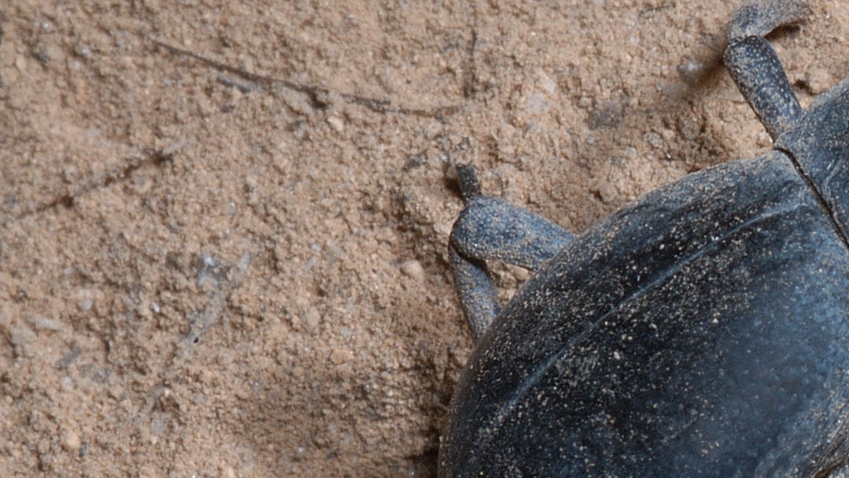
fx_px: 8830
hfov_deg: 5.5
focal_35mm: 392
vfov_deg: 3.1
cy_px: 296
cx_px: 1001
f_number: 40
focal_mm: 105
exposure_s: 1/180
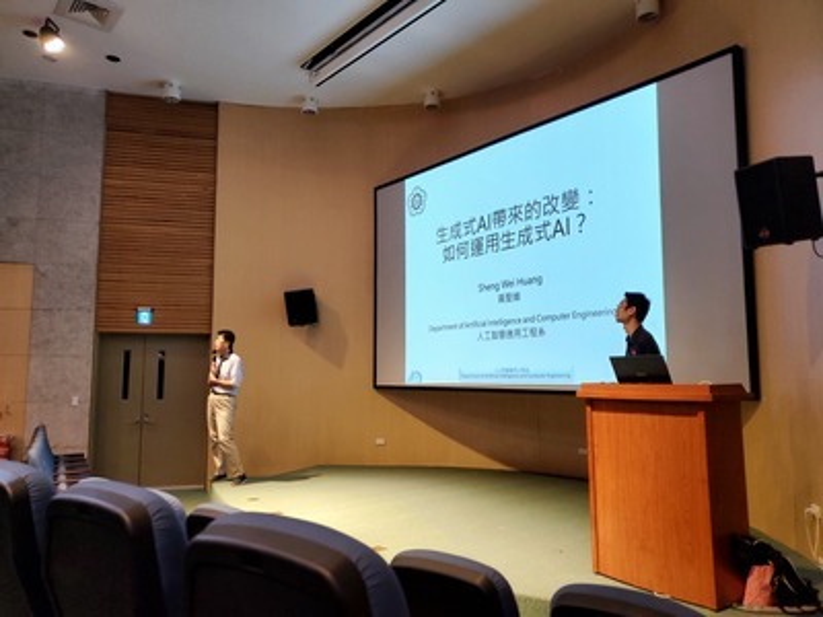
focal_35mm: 26
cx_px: 412
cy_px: 308
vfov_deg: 53.1
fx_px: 618
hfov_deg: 67.3
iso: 200
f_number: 1.5
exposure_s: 1/60
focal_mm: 4.3
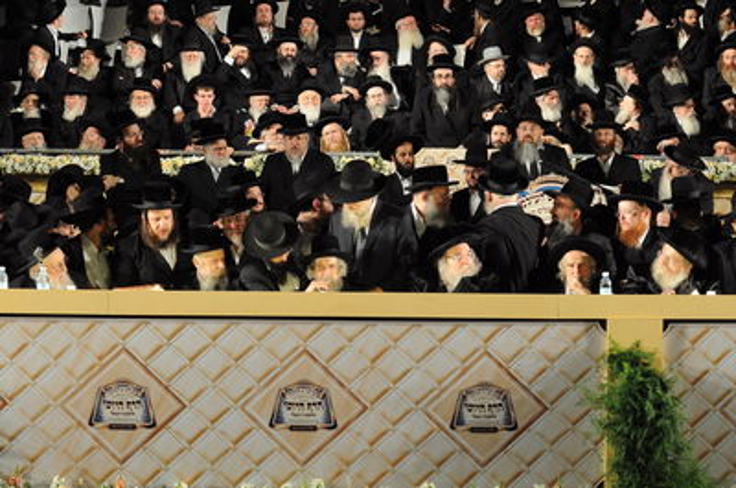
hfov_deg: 18.2
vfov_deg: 12.1
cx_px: 368
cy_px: 244
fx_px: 2295
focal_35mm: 112
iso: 400
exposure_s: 1/60
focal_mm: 75
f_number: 3.5
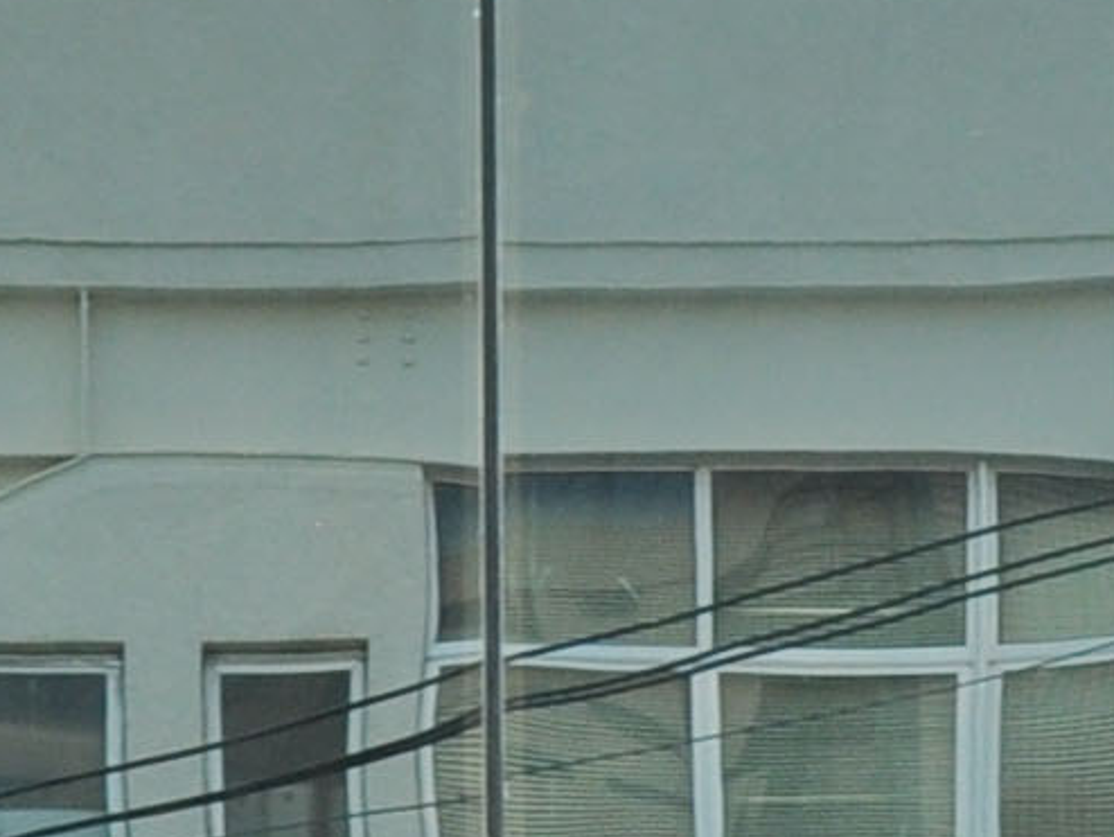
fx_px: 12074
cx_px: 1146
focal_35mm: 375
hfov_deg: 5.3
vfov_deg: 3.9
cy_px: 1248
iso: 320
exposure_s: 1/125
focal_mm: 30
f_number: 8
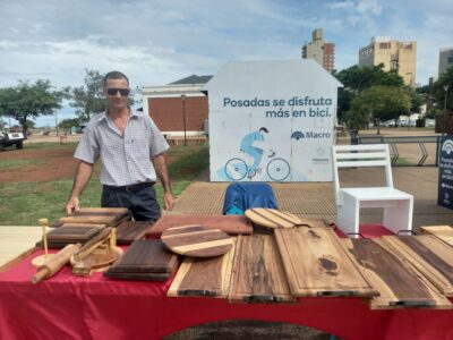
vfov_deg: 54.9
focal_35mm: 25
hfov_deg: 69.4
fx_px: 327
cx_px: 226
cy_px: 170
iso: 25
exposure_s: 1/633
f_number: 2
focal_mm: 4.6
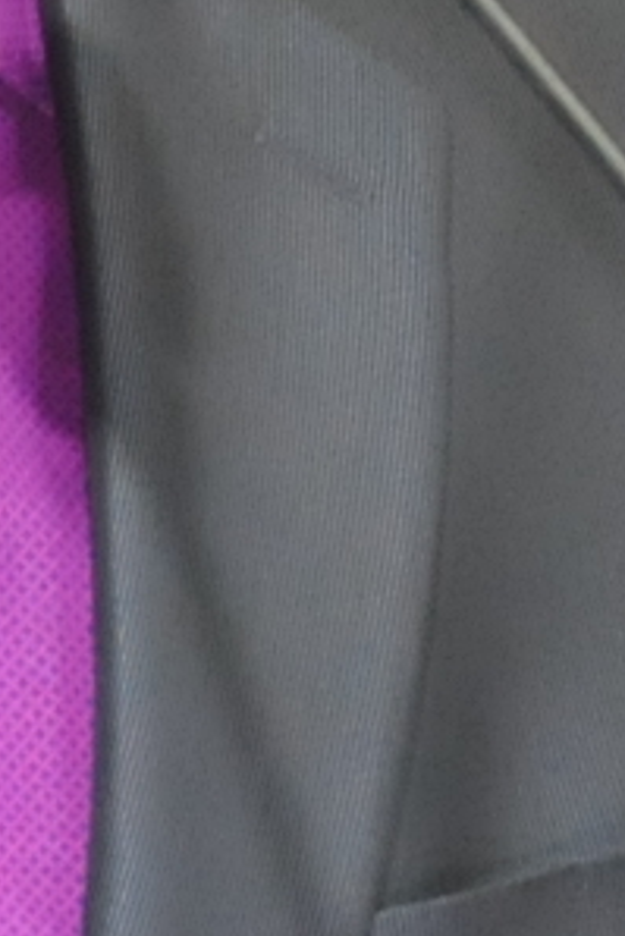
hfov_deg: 1.8
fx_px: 19611
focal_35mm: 754
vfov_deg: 2.7
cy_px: -185
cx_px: -408
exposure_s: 1/60
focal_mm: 70
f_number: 5.3
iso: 2000
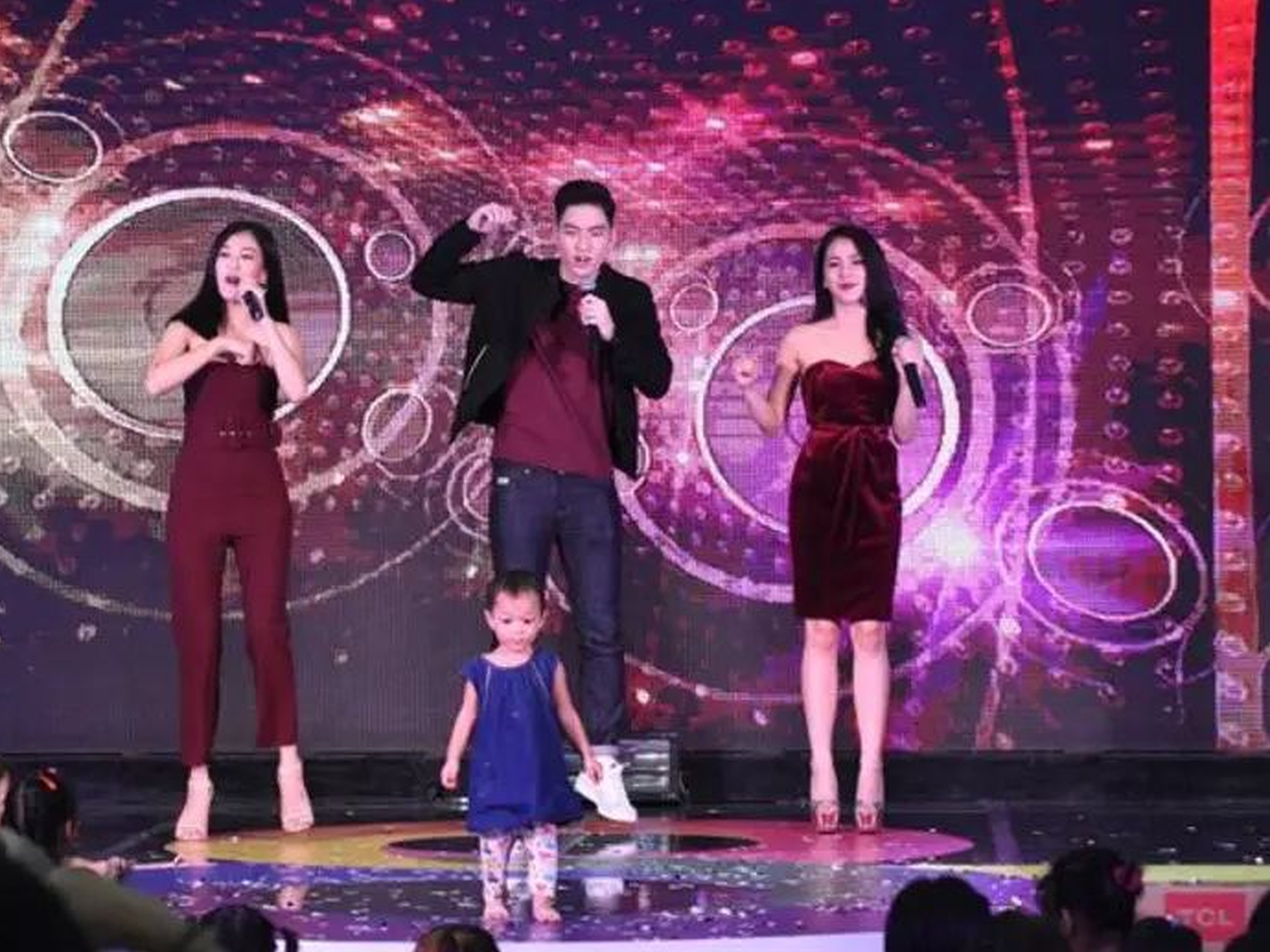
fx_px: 5501
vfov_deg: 9.9
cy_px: 475
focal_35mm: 150
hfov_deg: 13.2
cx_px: 591
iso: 2500
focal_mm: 92
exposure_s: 1/320
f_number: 5.6
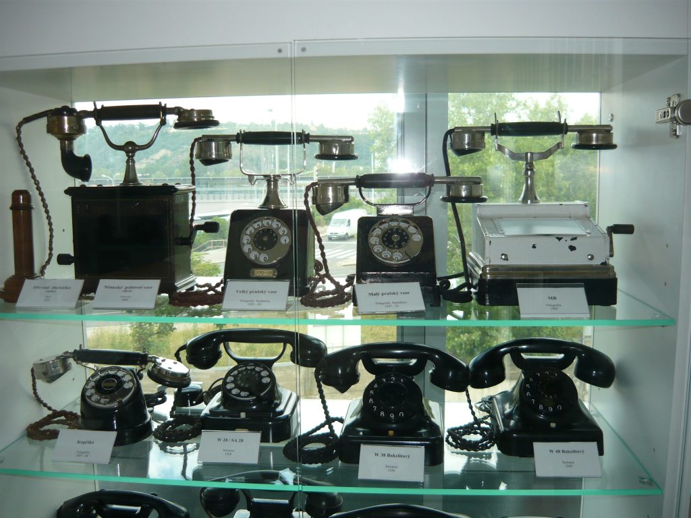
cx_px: 346
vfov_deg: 42.9
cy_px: 259
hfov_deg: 55.4
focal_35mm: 33
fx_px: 659
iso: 100
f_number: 2.8
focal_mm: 5.5
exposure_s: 1/125
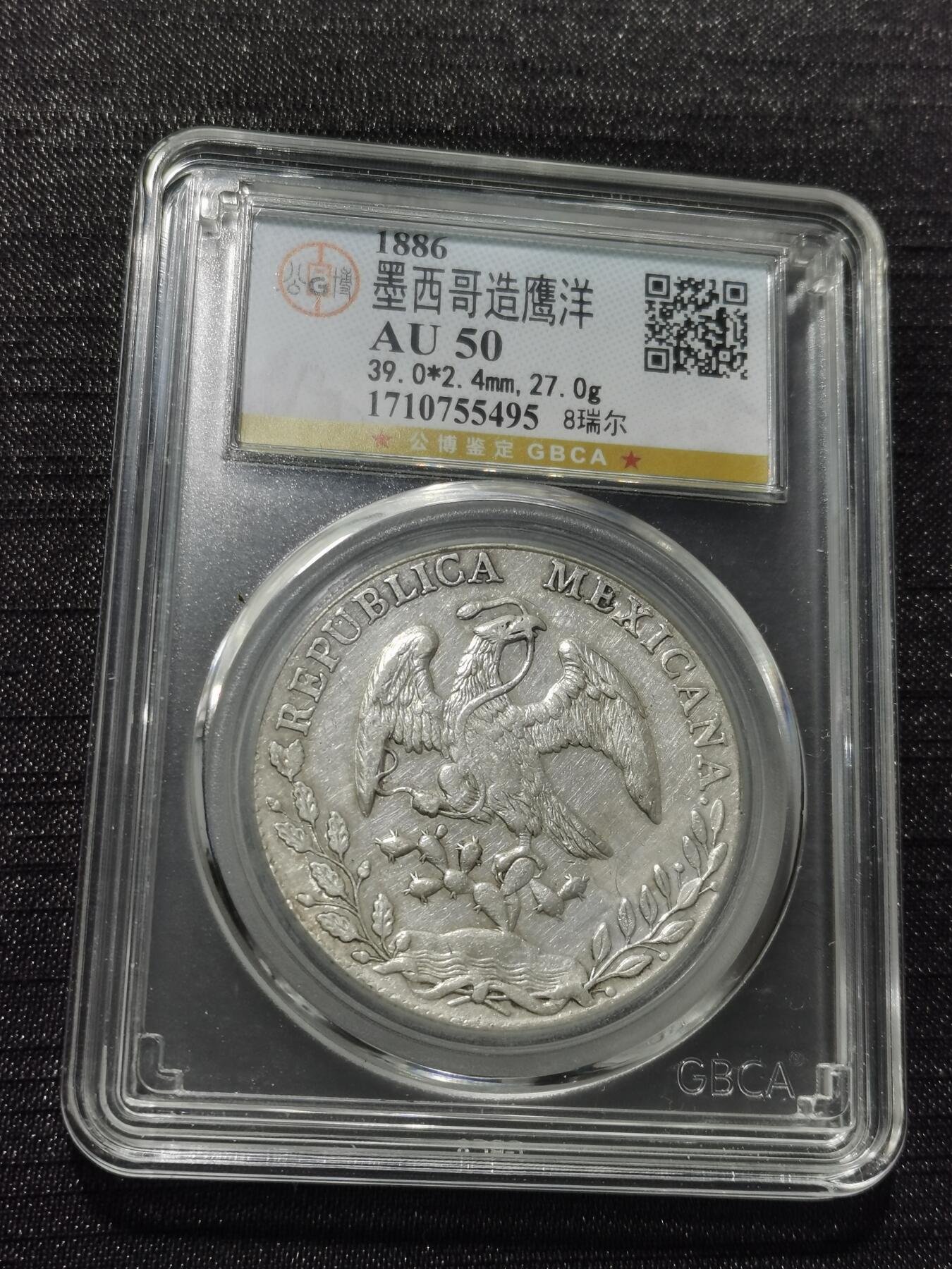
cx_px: 476
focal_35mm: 55
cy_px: 634
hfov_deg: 26.6
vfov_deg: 34.9
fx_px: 2017
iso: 50
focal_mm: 5.58
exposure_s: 1/100
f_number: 1.8
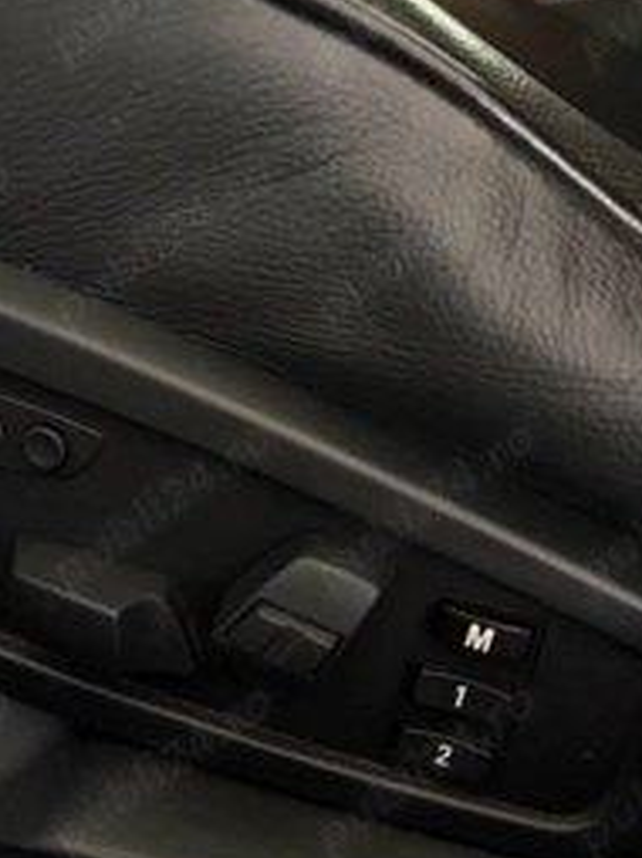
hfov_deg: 34.8
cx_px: 230
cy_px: 547
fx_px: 1016
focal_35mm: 41
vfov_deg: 45.3
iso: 200
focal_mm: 5.96
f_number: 1.6
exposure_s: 1/60
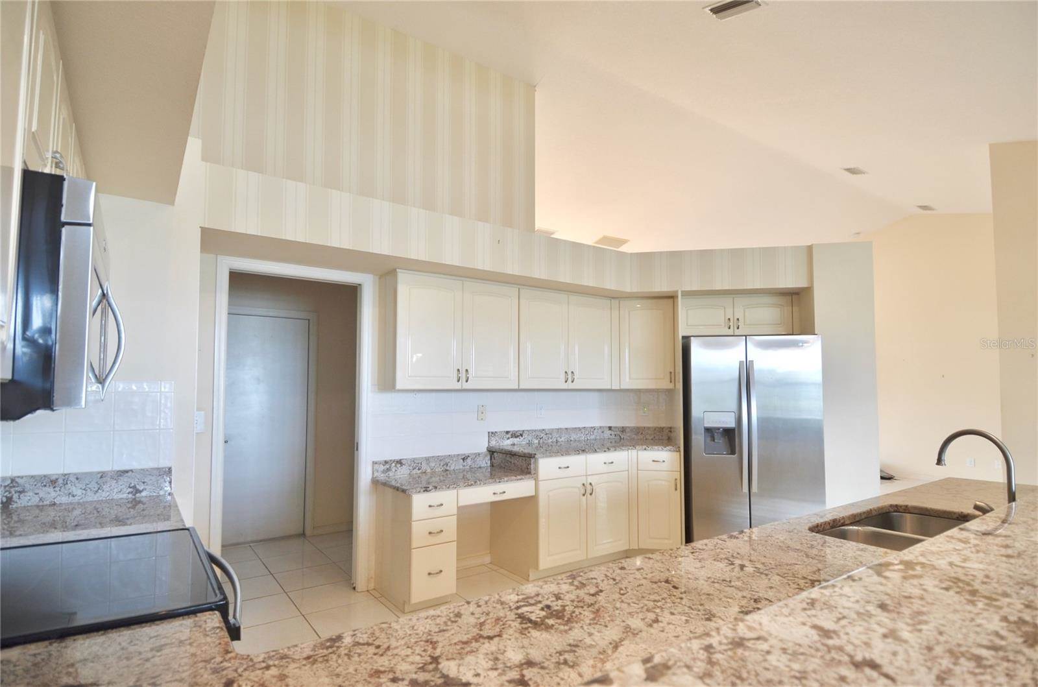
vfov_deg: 67.1
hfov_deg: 90.1
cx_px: 519
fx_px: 518
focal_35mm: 18
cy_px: 344
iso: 400
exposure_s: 1/80
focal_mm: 12
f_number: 4.5
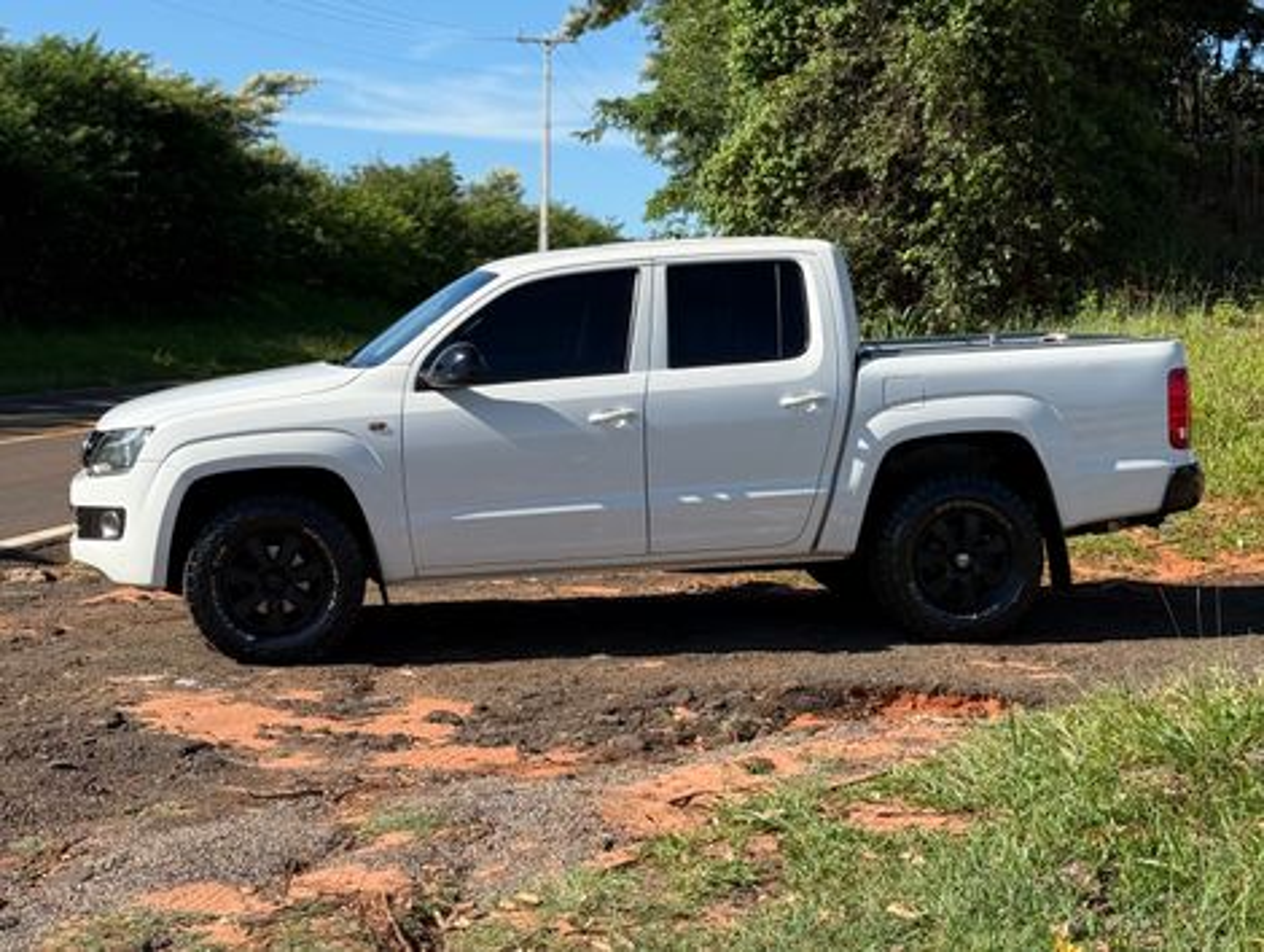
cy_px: 476
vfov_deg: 30.3
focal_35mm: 48
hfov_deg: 39.6
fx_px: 1755
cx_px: 632
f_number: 1.78
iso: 64
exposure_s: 1/3534
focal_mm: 6.76
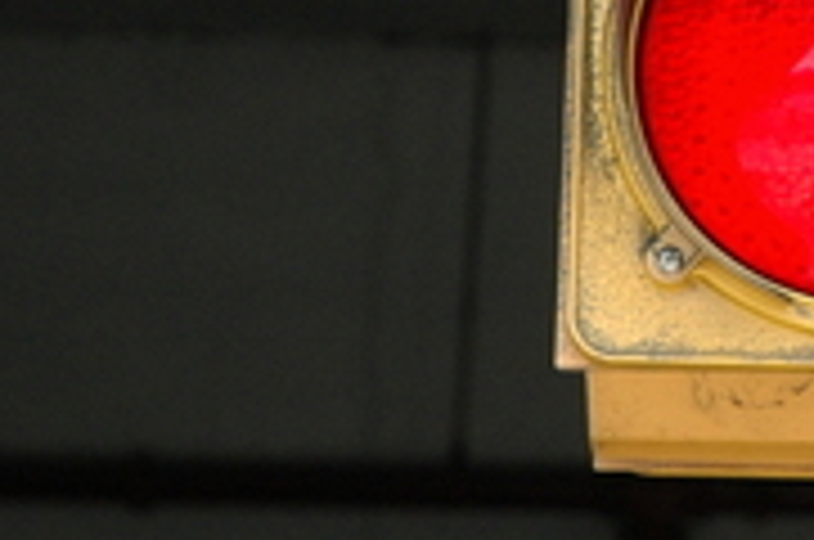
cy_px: 27
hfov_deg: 5.9
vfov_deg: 3.9
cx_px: 1061
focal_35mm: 350
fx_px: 7895
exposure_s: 1/500
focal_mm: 65
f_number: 5.6
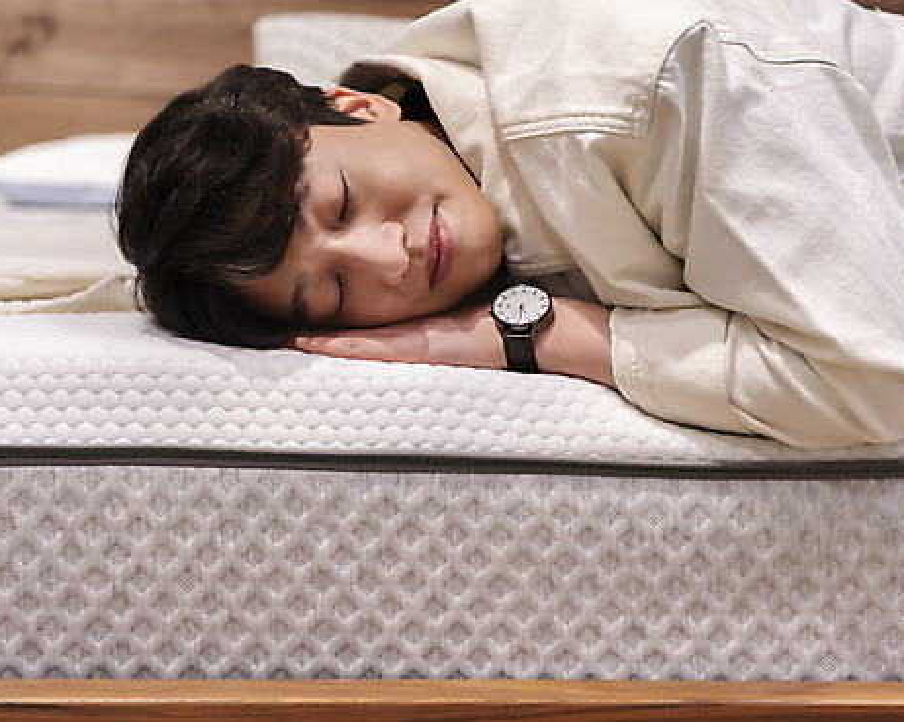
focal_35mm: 61
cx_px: 483
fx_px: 1631
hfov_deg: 31.0
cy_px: 389
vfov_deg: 25.0
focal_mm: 50
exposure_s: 1/100
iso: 640
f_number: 2.8
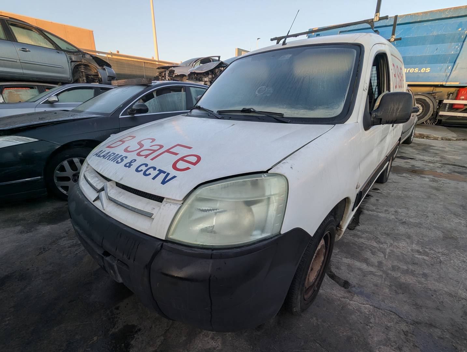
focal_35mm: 16
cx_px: 234
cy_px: 176
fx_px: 216
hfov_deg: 94.4
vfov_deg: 78.3
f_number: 2.2
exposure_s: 1/218
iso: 52
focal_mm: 2.35
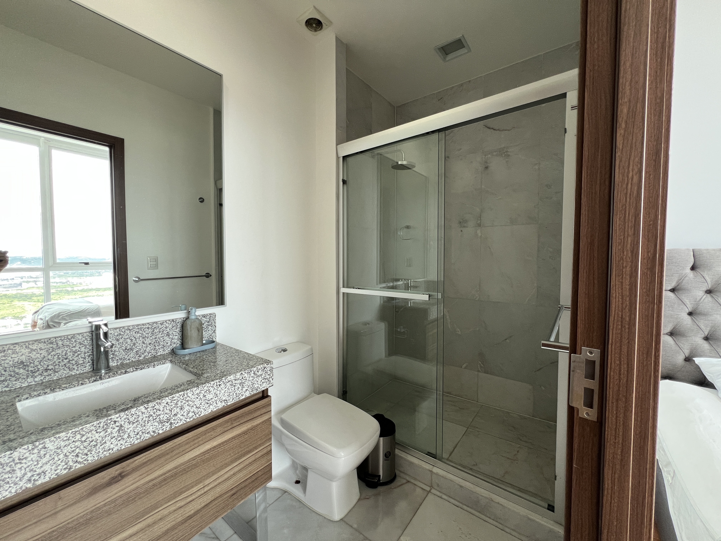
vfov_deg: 89.9
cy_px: 270
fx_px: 271
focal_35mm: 13
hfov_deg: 106.2
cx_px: 360
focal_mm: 1.57
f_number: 1.8
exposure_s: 1/99
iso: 100
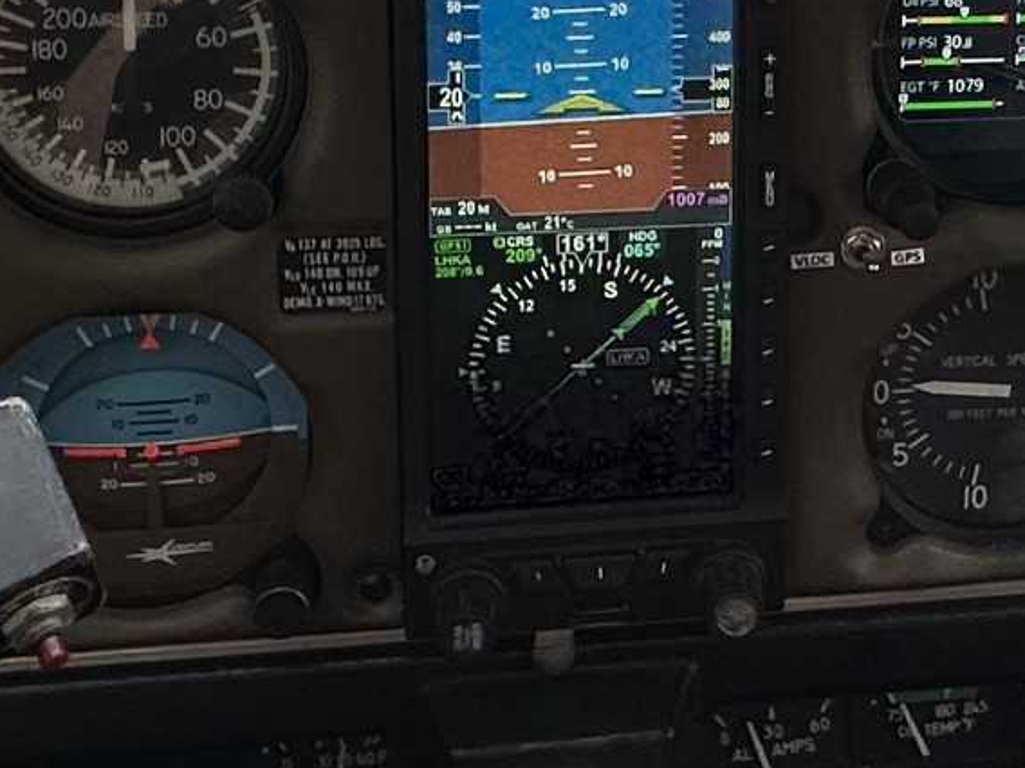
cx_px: 906
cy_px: -110
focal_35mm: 71
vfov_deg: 19.7
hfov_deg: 26.6
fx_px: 2102
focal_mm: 2.22
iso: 50
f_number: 2.2
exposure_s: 1/1855
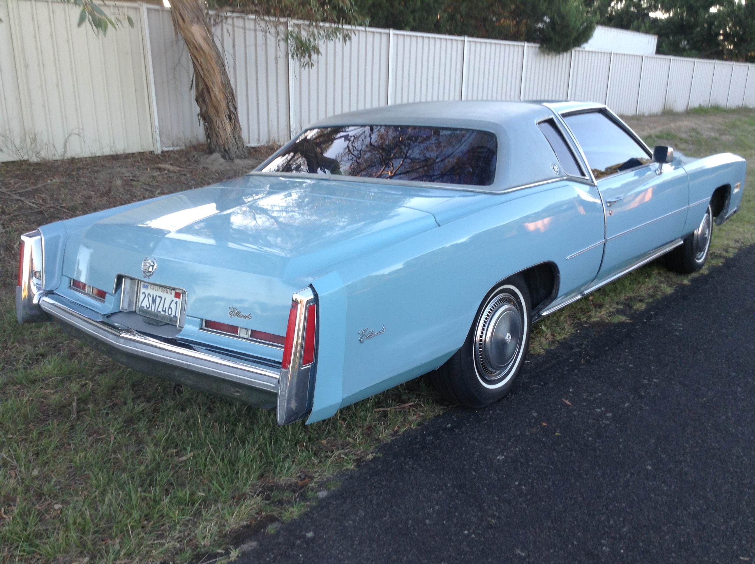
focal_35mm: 33
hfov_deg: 55.4
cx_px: 378
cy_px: 282
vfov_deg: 42.8
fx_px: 719
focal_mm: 3.3
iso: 25
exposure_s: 1/60
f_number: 2.4
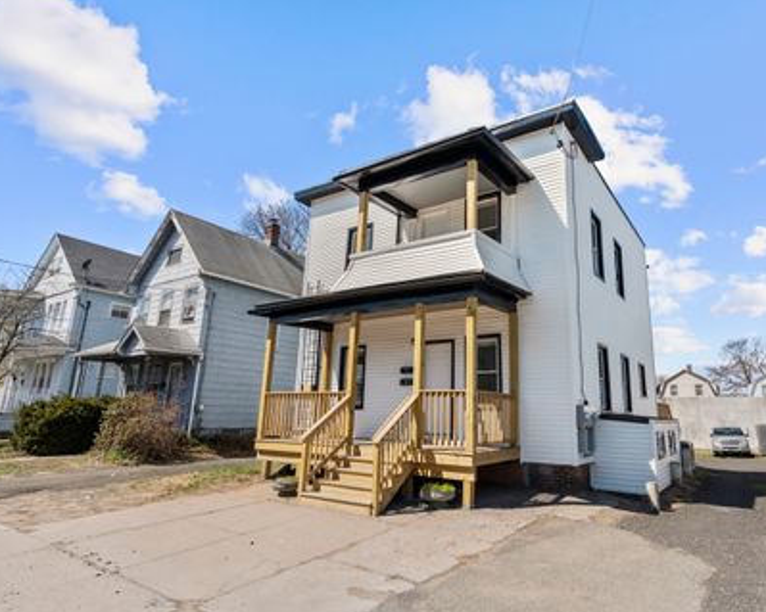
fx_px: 453
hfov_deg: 79.6
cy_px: 302
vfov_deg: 68.1
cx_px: 453
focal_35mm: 20
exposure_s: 1/60
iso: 200
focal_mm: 17
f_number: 9
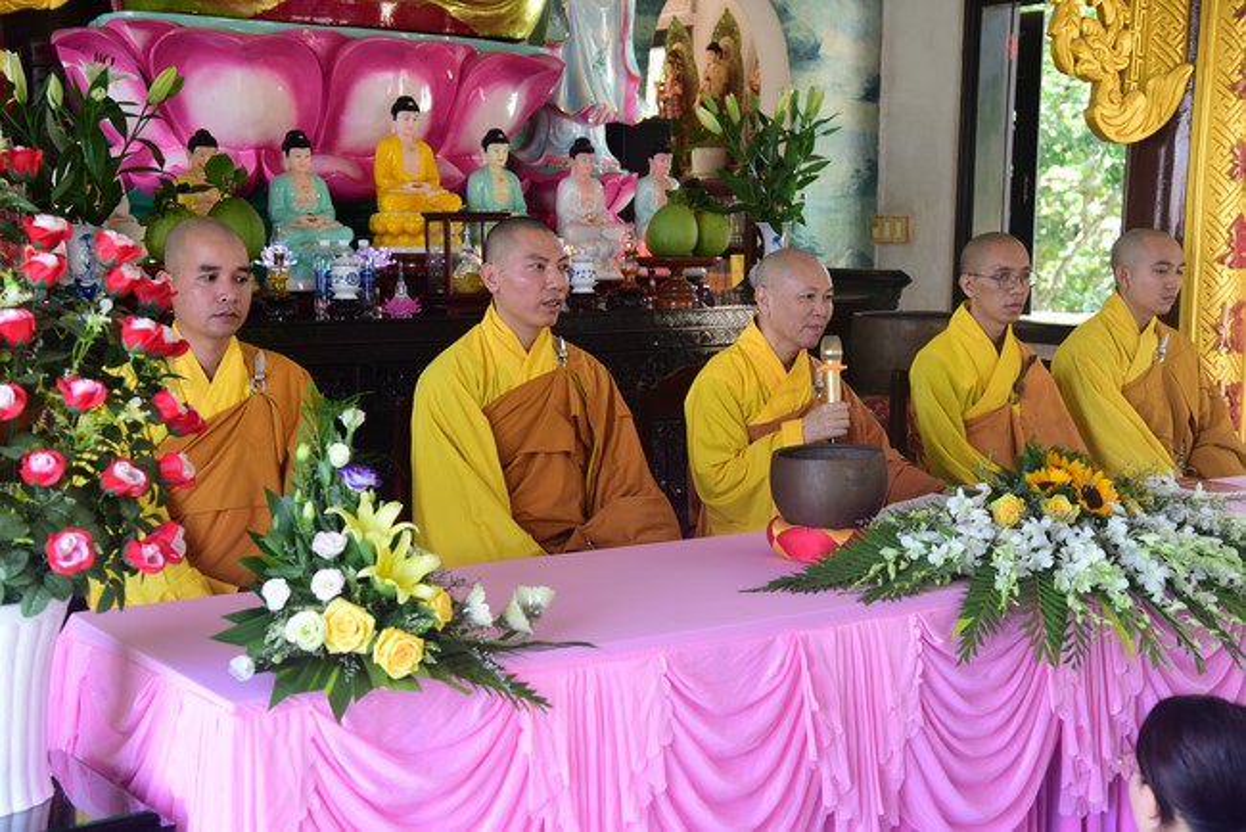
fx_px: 1904
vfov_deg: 24.6
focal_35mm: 55
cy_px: 416
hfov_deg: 36.2
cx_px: 623
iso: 320
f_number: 5
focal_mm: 55
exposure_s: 1/50
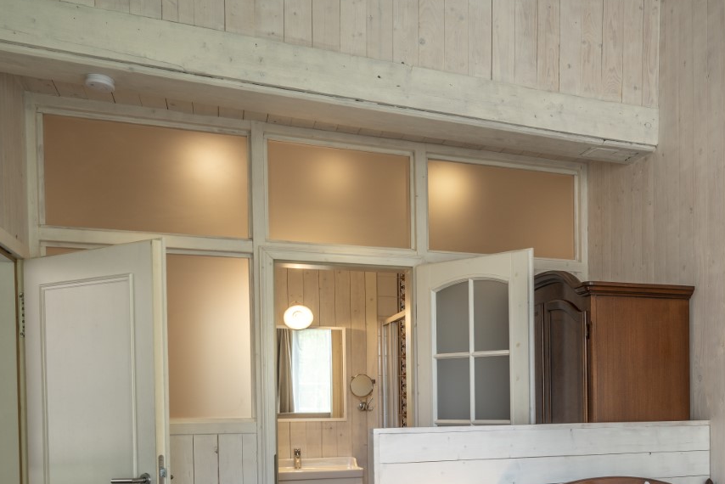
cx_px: 531
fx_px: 725
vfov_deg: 35.4
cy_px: 406
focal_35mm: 36
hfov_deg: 51.2
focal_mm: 19
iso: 100
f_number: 6.3
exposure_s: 1/10
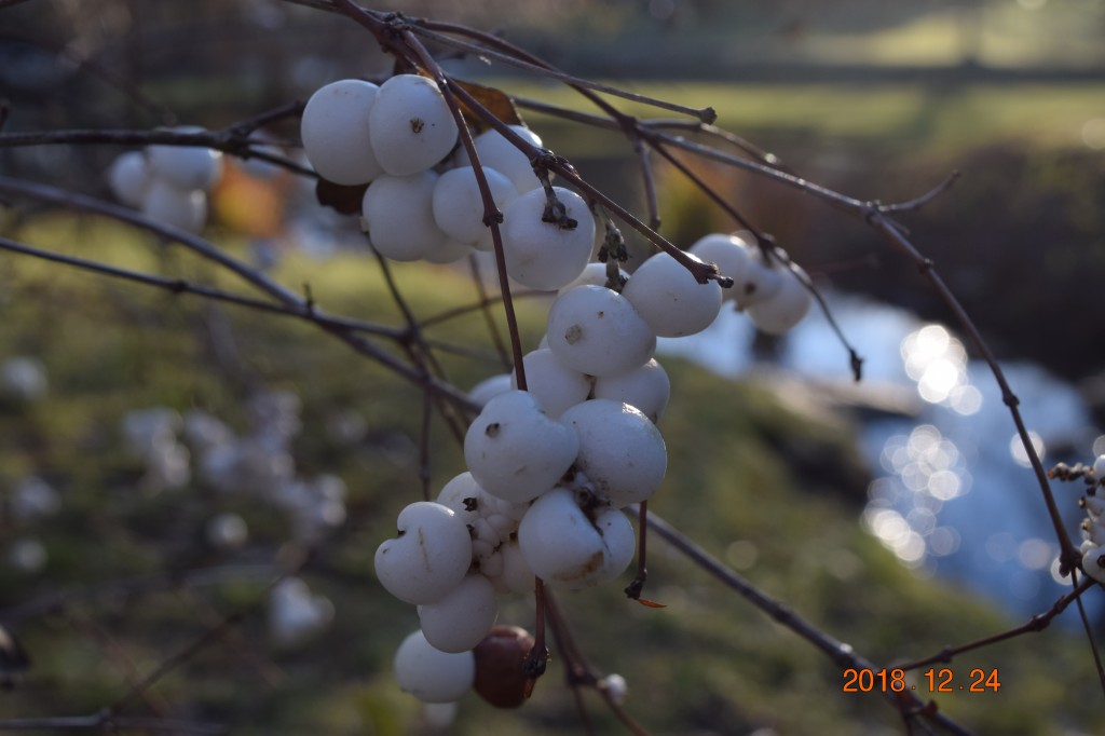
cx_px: 552
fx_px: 1381
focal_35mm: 45
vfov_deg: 29.8
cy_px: 368
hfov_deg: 43.6
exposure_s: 1/250
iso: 220
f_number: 8
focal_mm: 30
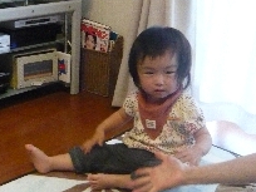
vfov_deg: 26.5
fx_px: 407
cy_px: 72
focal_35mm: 55
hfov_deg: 33.6
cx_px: 39
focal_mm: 4.6
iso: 800
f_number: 2.8
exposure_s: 1/80
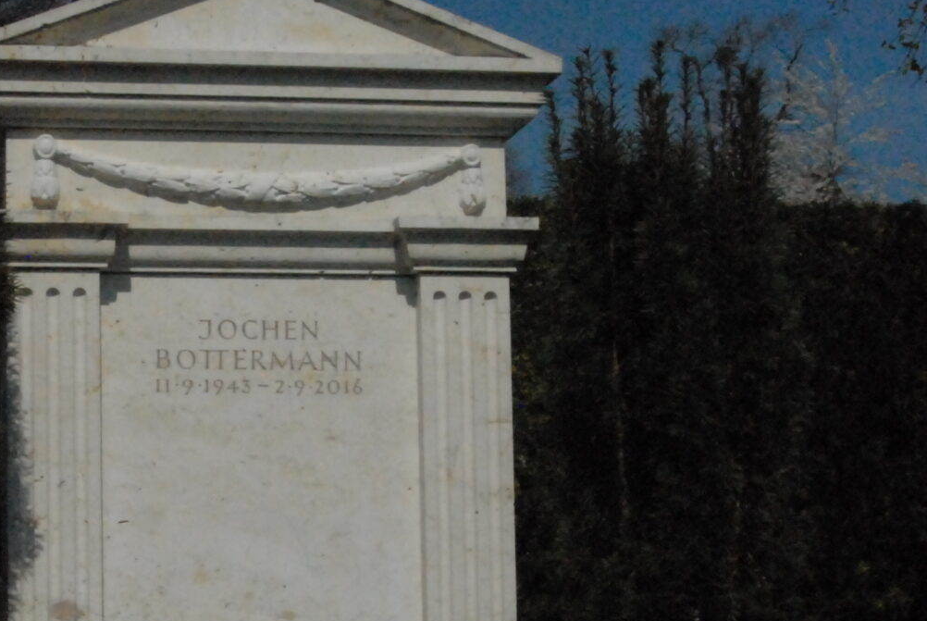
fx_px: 2372
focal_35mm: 92
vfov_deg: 14.9
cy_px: 414
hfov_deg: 22.0
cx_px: 290
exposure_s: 1/2500
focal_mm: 24
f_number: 22
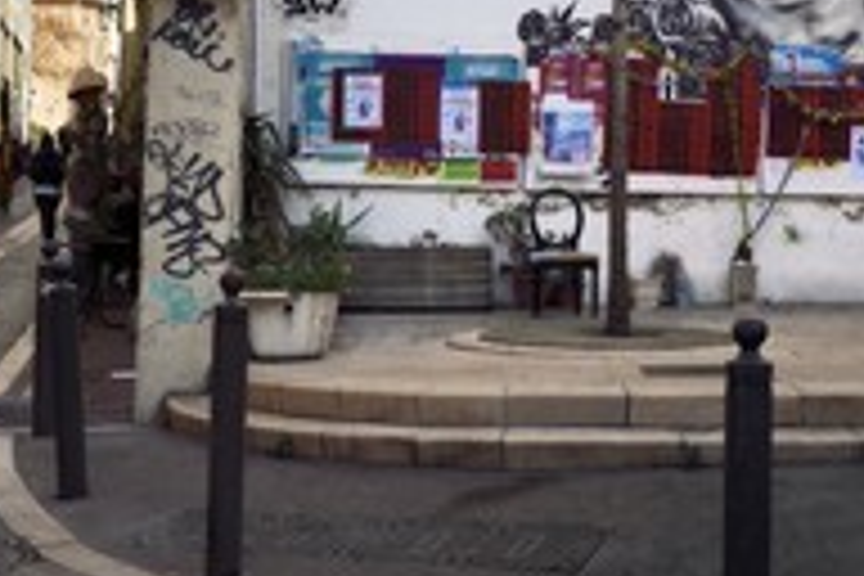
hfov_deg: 28.8
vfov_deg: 19.4
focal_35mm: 70
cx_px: 518
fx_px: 1680
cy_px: 162
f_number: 11
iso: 200
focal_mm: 32
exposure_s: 1/200
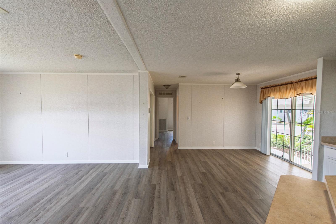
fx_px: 140
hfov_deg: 100.4
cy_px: 112
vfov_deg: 77.3
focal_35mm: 15
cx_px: 168
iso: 100
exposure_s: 1/80
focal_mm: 15
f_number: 4.5
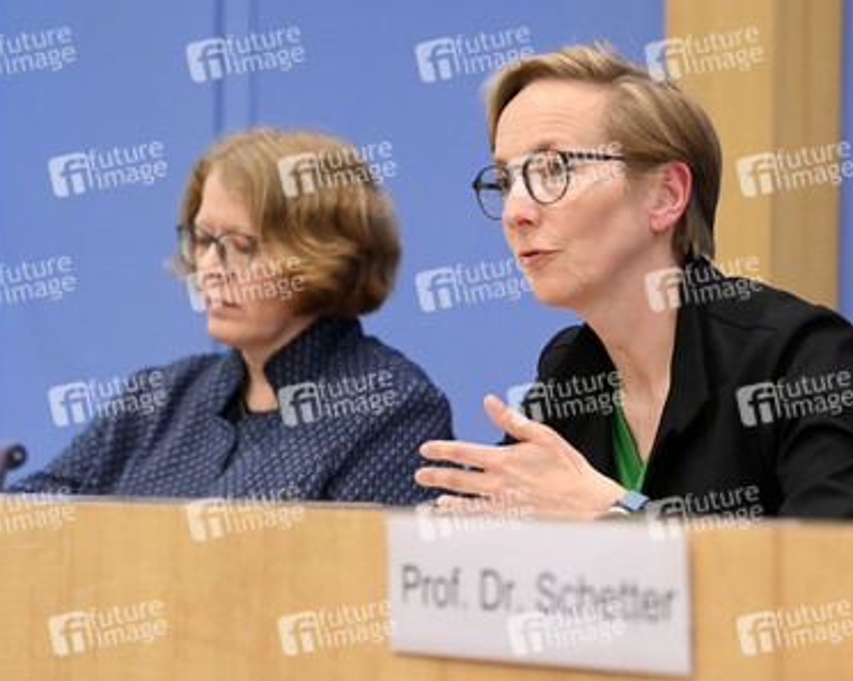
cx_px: 506
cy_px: 342
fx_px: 3733
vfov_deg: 10.4
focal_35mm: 148
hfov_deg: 13.0
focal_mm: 130
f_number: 6.3
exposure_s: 1/400
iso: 4000
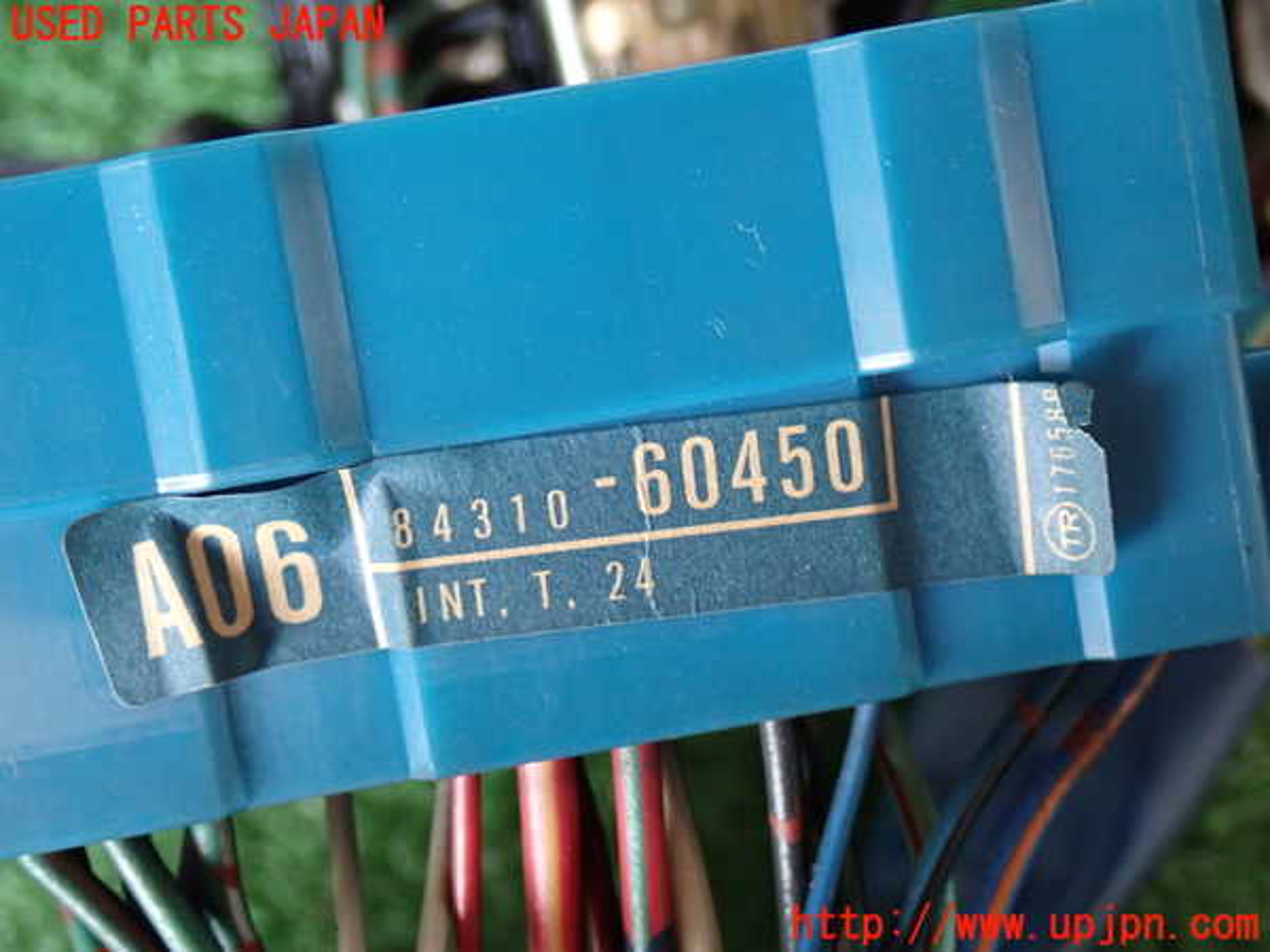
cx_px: 635
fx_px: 2275
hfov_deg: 31.2
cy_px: 476
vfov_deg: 23.7
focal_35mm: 62
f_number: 3.6
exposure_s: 1/60
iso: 640
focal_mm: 11.09
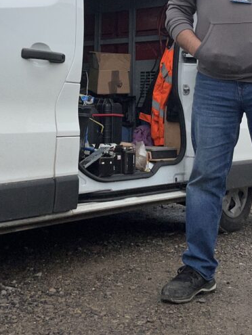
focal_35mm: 62
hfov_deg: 23.7
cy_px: 14
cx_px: 125
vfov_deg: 29.5
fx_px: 601
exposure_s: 1/474
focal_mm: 2.69
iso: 25
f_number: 1.9
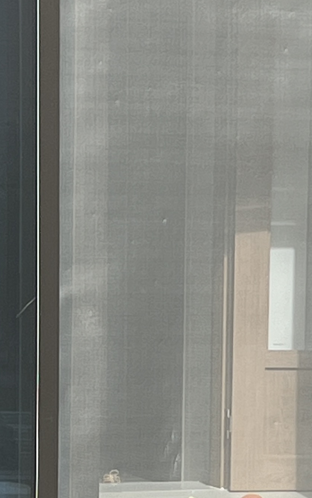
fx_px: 1143
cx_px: 247
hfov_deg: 15.5
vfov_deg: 23.7
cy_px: 478
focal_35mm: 84
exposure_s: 1/4444
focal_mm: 5.7
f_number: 1.5
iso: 50
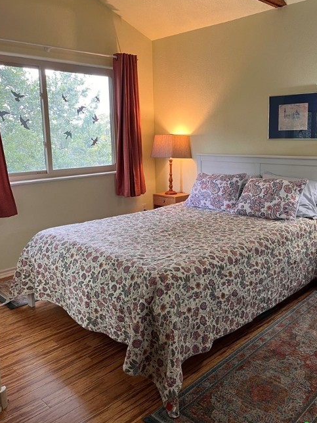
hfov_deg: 45.3
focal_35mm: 31
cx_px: 183
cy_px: 193
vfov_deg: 58.3
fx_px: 379
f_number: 1.6
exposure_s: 1/60
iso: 100
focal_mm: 5.1
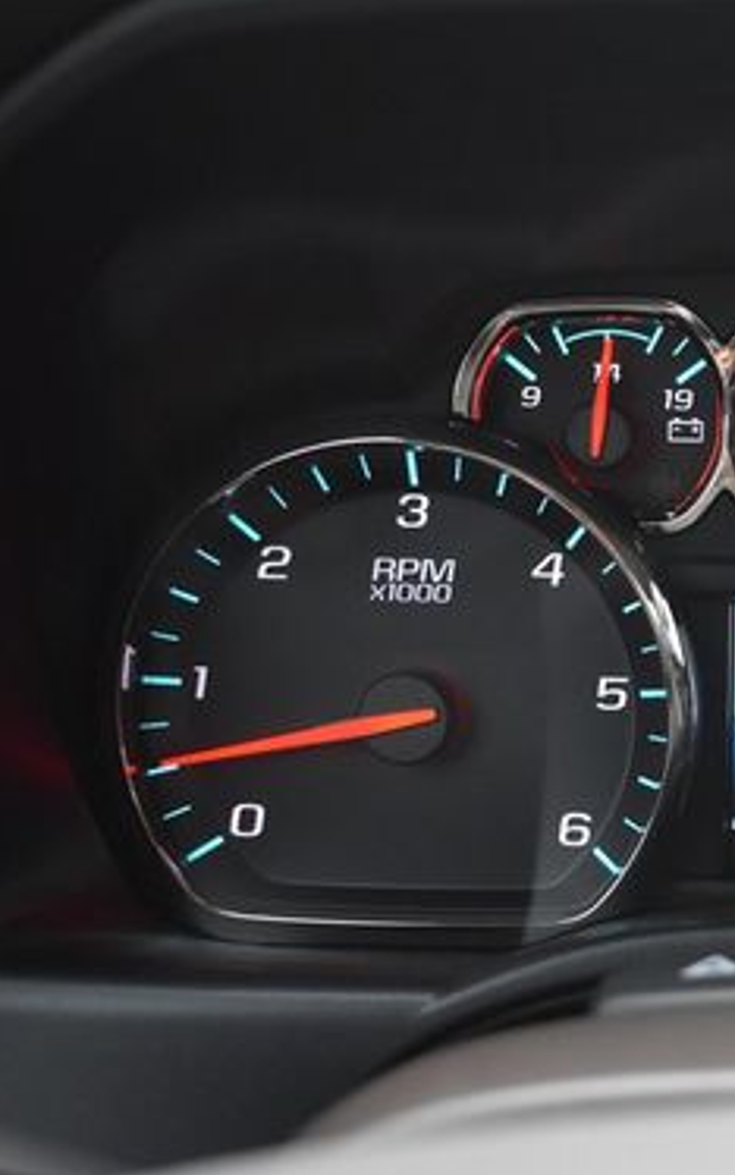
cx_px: 974
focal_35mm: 76
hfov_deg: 16.2
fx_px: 2430
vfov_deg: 27.2
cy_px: 608
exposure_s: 1/125
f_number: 4.2
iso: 1600
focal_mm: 29
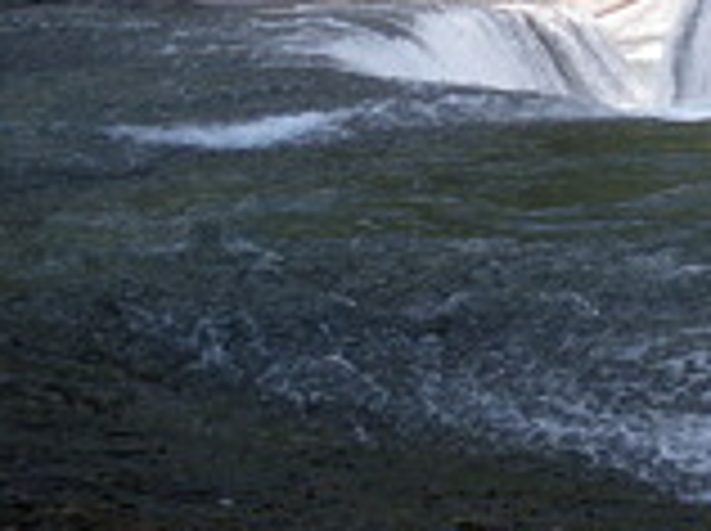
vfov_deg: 14.0
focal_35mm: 103
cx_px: 902
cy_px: -45
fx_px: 2112
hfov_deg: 18.0
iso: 64
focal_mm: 6.3
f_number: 3.5
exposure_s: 1/200
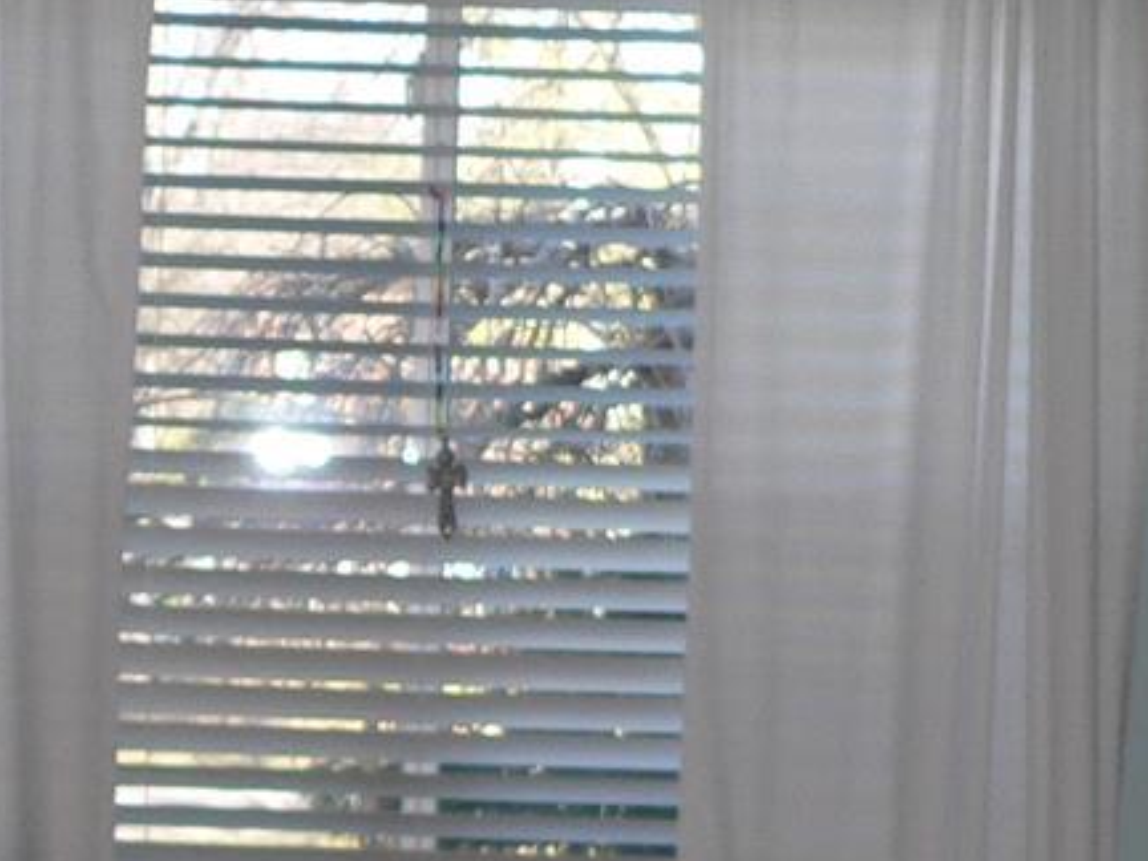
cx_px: 361
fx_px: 4145
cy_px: 748
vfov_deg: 11.8
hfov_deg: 15.7
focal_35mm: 125
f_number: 2.8
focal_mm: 6
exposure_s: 1/80
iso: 100
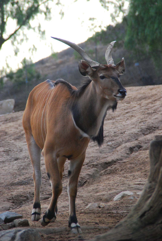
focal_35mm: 300
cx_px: 81
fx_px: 2019
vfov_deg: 6.9
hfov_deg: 4.6
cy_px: 120
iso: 1000
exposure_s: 1/250
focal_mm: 200
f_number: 6.3
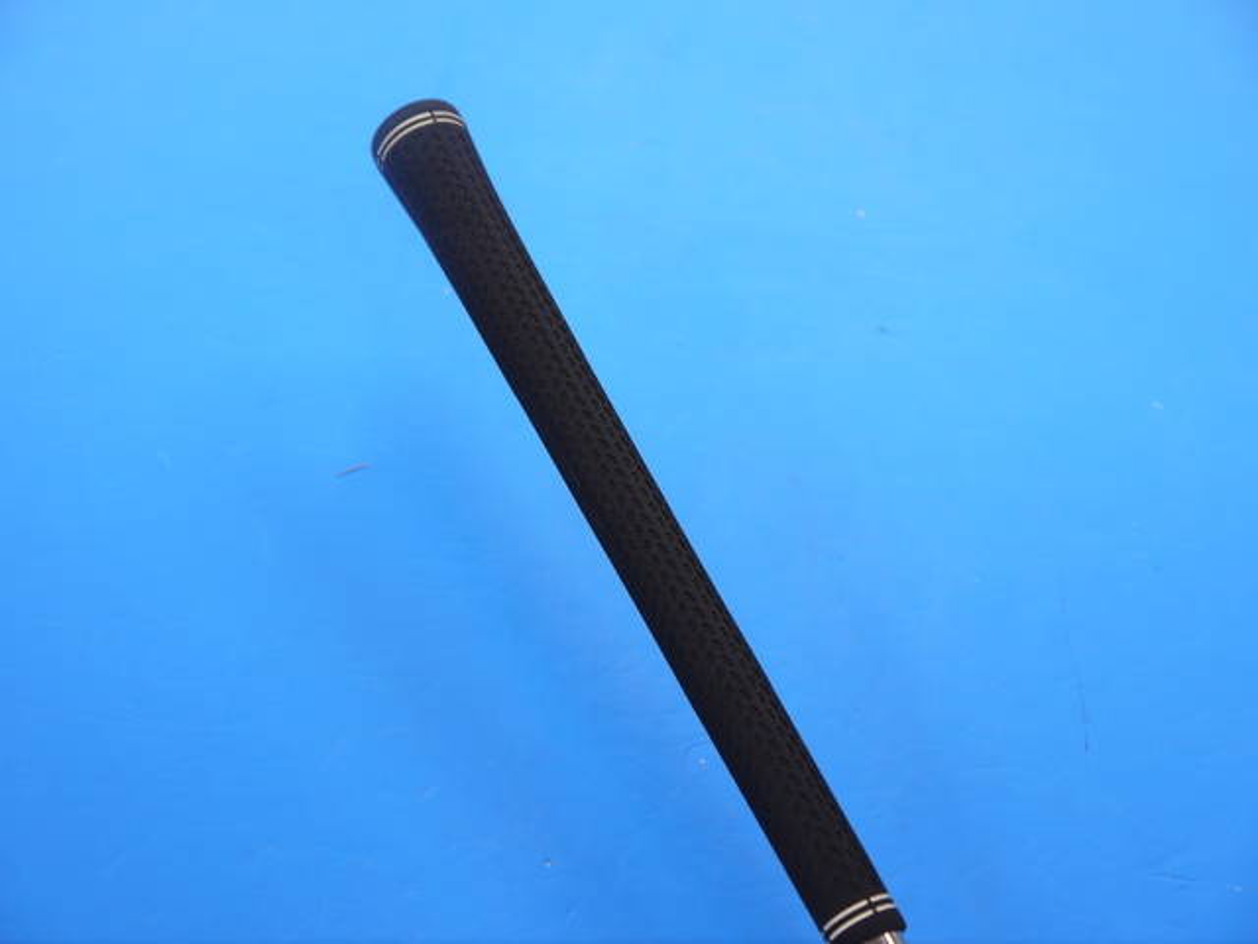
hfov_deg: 36.8
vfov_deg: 28.0
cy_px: 472
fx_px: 1890
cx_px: 629
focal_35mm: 52
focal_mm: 26
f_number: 4.7
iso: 250
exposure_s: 1/60
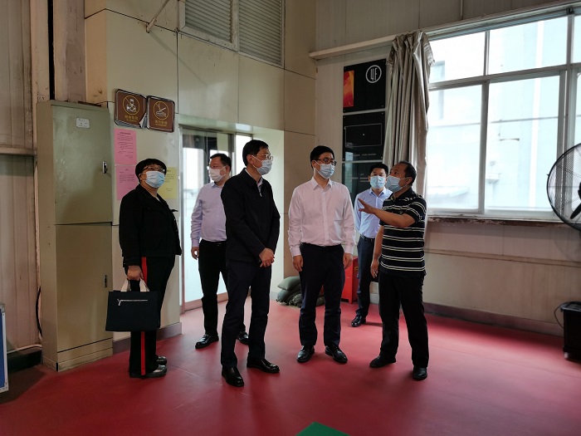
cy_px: 218
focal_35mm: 27
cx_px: 290
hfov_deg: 65.3
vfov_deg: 51.4
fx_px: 453
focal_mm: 5.56
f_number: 1.6
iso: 100
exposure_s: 1/50
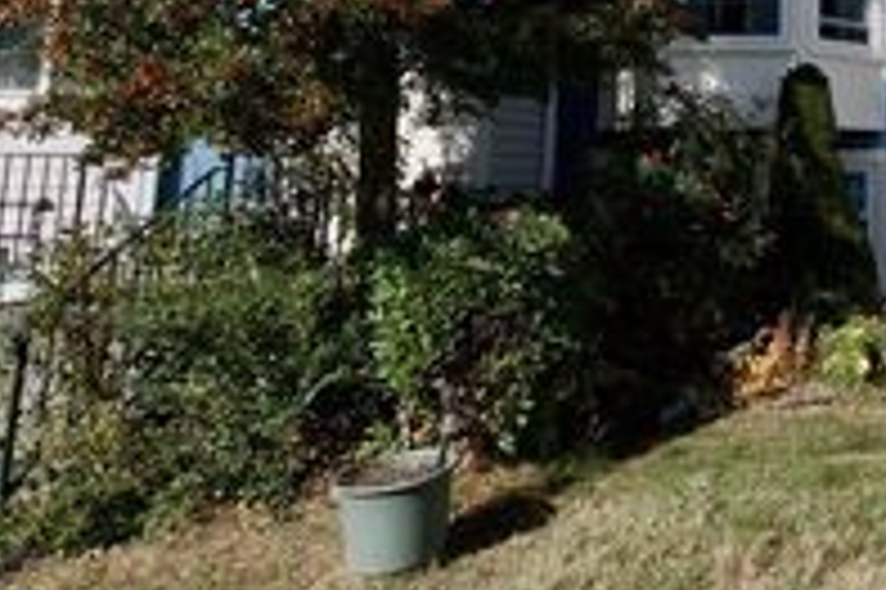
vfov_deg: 31.6
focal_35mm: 38
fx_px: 934
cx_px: 904
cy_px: -34
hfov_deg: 42.9
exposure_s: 1/1250
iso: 250
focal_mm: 10
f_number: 7.1
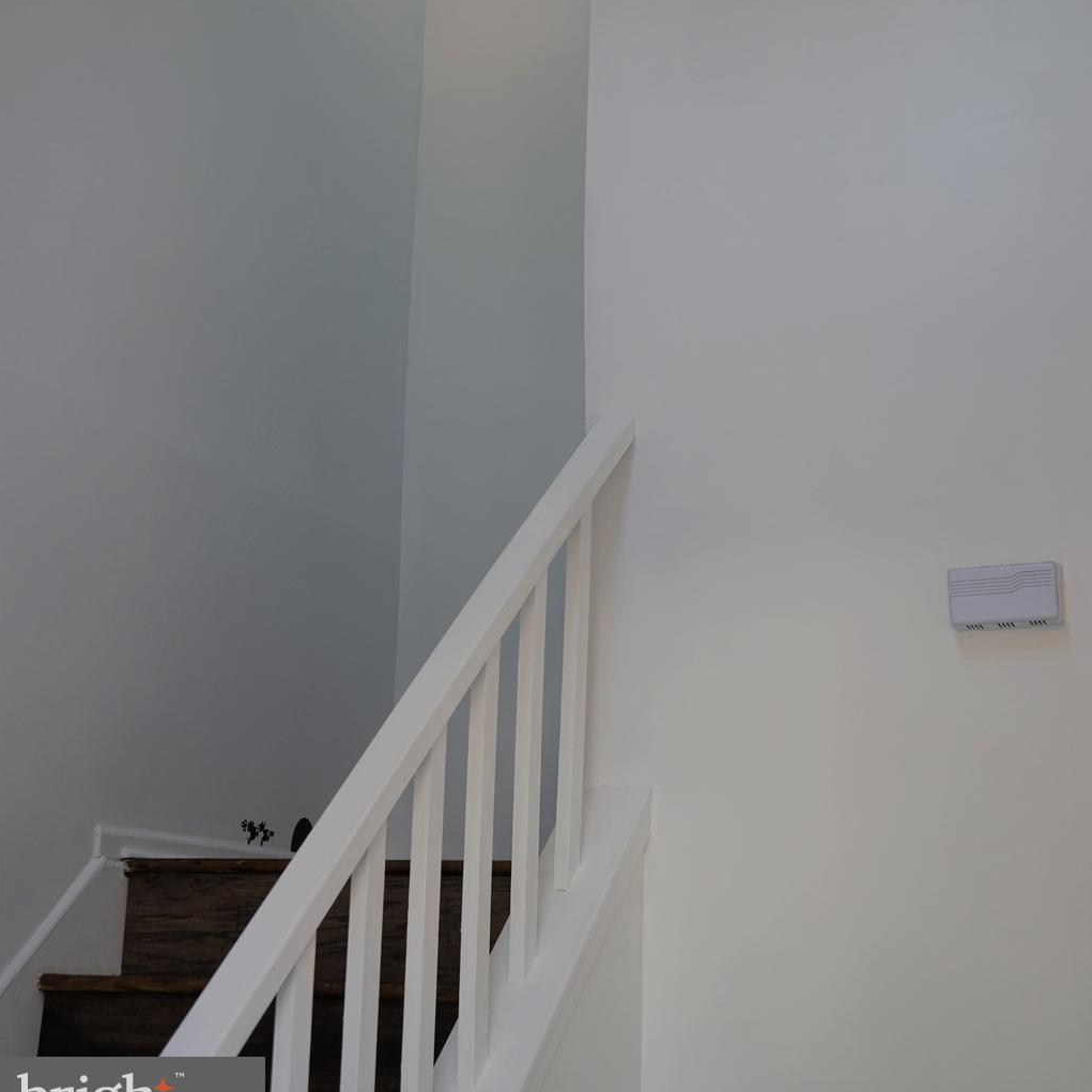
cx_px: 545
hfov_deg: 31.1
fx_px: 1963
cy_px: 323
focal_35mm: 55
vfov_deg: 30.7
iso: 250
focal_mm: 43
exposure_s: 1/160
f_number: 4.5
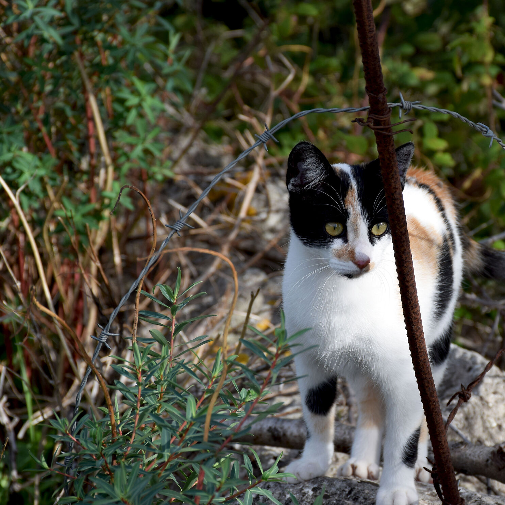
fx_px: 3400
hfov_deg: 8.5
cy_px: 266
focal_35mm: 206
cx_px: 373
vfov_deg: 8.5
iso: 200
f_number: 9
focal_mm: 100
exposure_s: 1/320
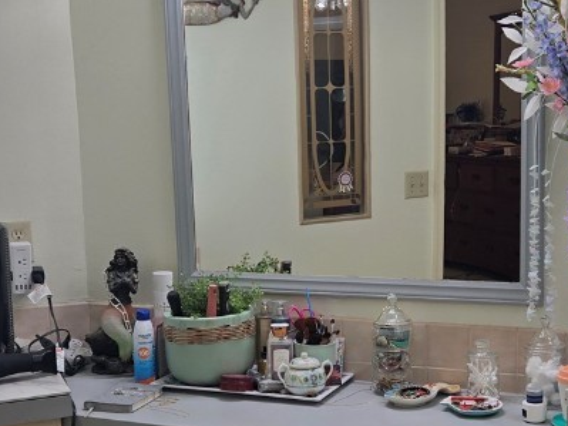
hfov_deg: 32.7
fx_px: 968
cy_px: 265
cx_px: 313
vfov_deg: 24.7
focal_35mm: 59
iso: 25
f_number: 1.8
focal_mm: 5.4
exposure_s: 1/161
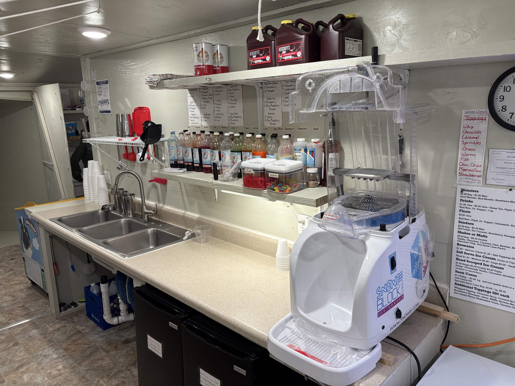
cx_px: 258
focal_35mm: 26
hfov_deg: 67.3
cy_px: 193
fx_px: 387
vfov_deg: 53.1
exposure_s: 1/120
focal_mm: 5.96
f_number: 1.6
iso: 100
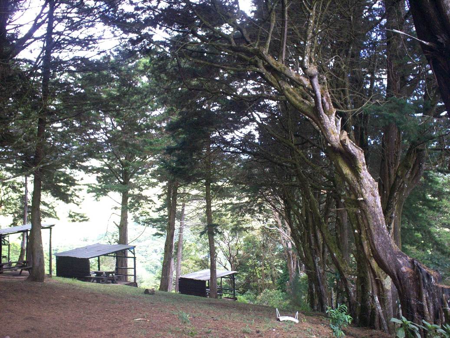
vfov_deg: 39.7
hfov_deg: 51.3
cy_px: 169
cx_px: 225
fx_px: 468
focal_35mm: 36
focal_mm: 6
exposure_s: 1/30.8
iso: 140
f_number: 4.5
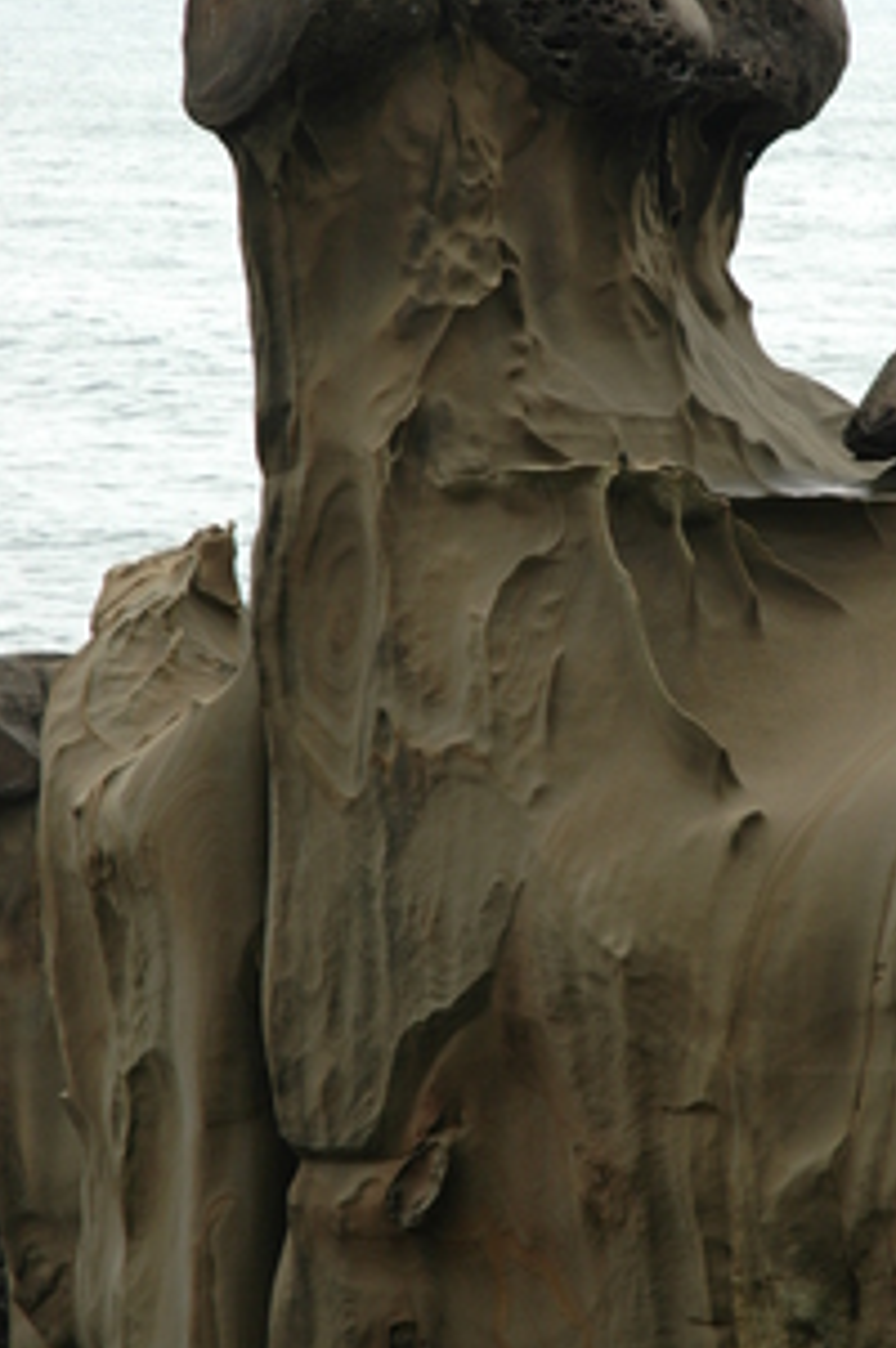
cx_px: 576
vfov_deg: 13.1
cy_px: 511
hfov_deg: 8.7
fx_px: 5874
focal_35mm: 157
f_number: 6.3
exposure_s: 1/160
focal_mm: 70
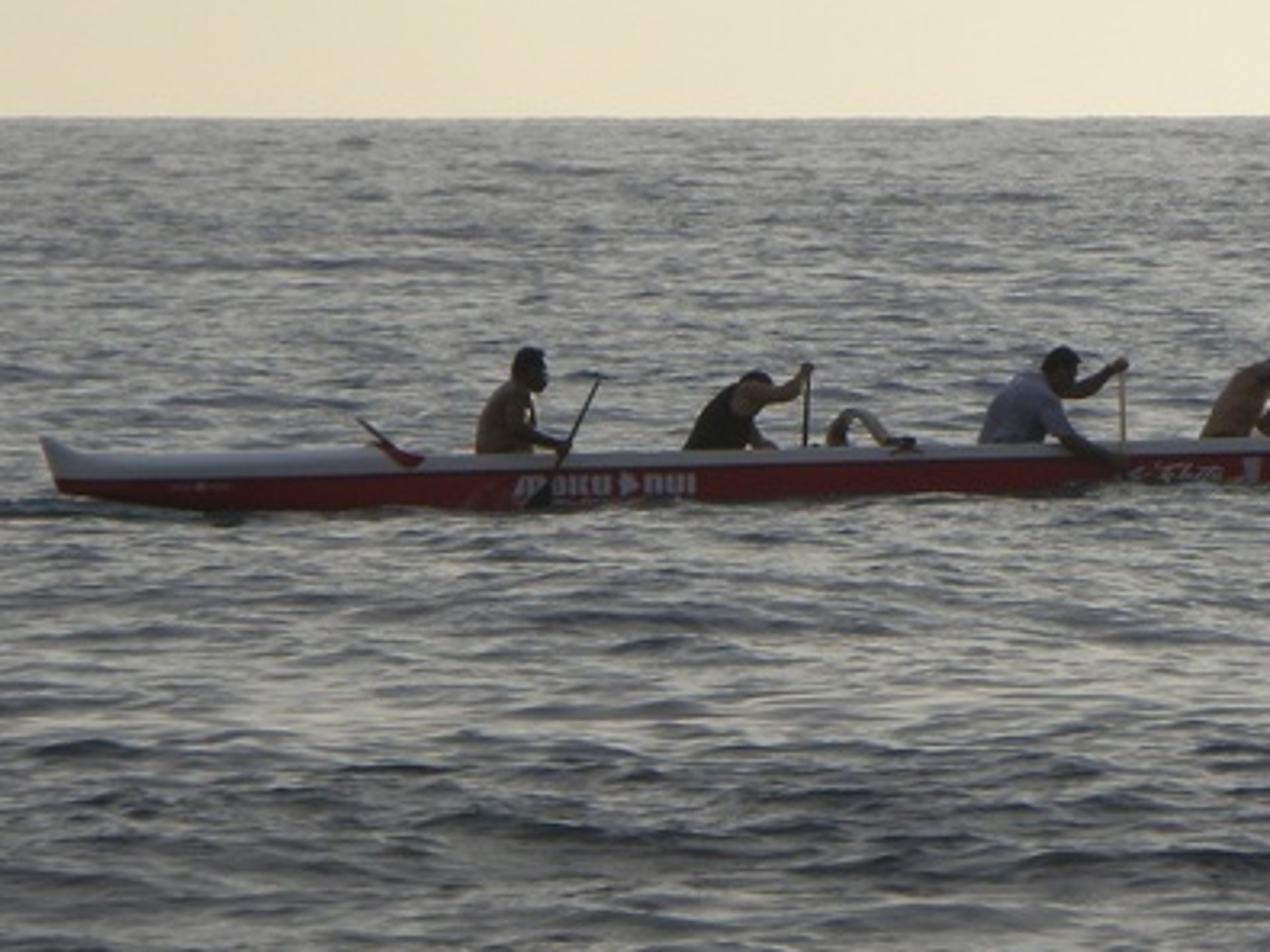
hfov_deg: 2.3
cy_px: 199
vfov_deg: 1.7
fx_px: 31286
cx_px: 984
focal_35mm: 853
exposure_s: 1/247
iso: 64
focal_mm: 75.7
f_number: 5
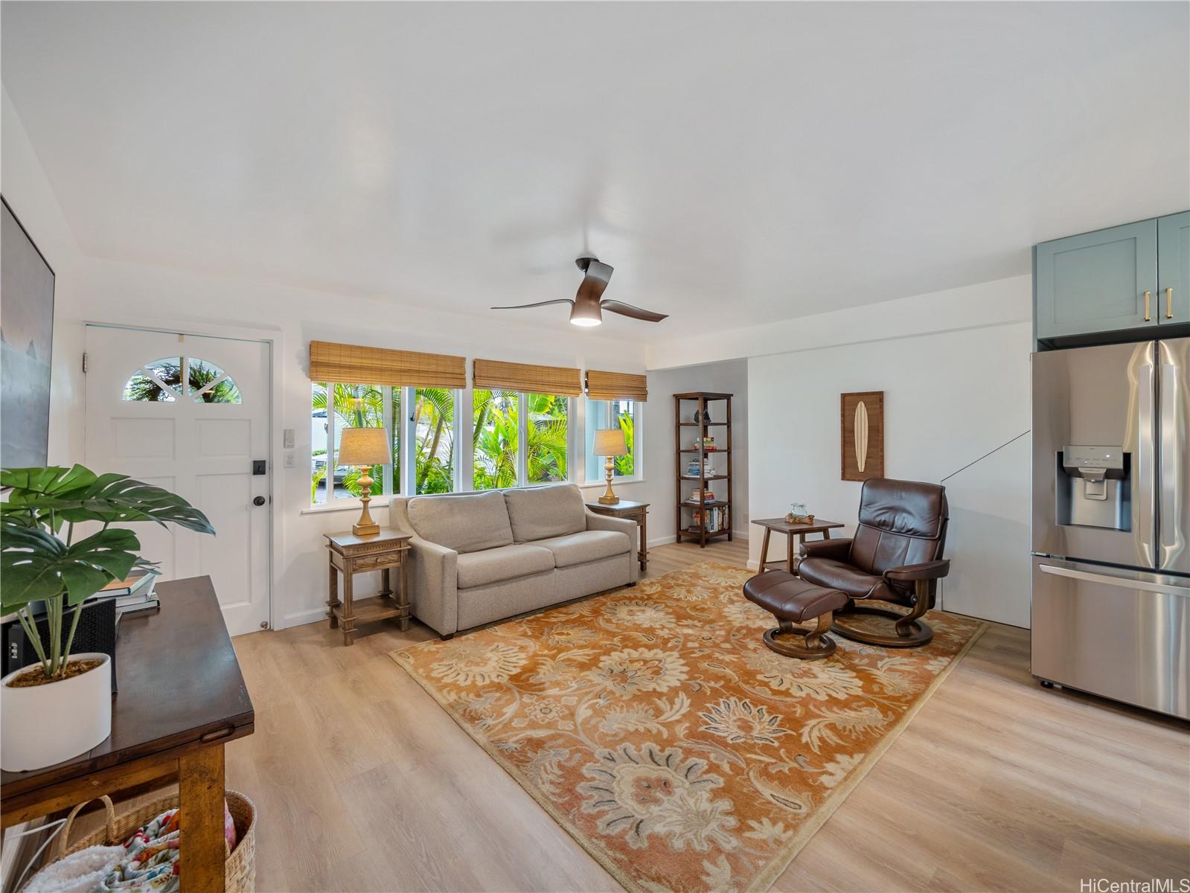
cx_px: 595
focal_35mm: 14
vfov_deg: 85.7
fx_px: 481
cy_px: 446
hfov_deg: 102.1
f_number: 4
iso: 640
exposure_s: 1/320
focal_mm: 7
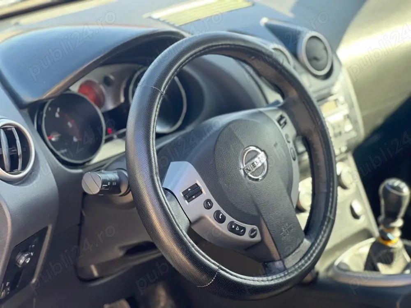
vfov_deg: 19.1
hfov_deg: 25.3
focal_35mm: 77
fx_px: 914
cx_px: 206
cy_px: 154
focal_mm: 9
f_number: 2.8
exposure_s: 1/121
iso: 200
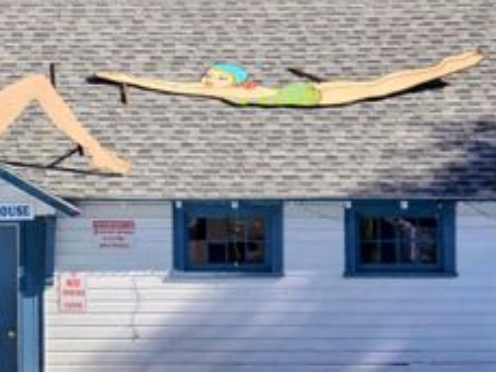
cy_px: 187
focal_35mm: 251
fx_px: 3598
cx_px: -19
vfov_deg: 5.9
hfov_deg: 7.8
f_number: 3.4
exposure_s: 1/1718
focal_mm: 18.6
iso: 64
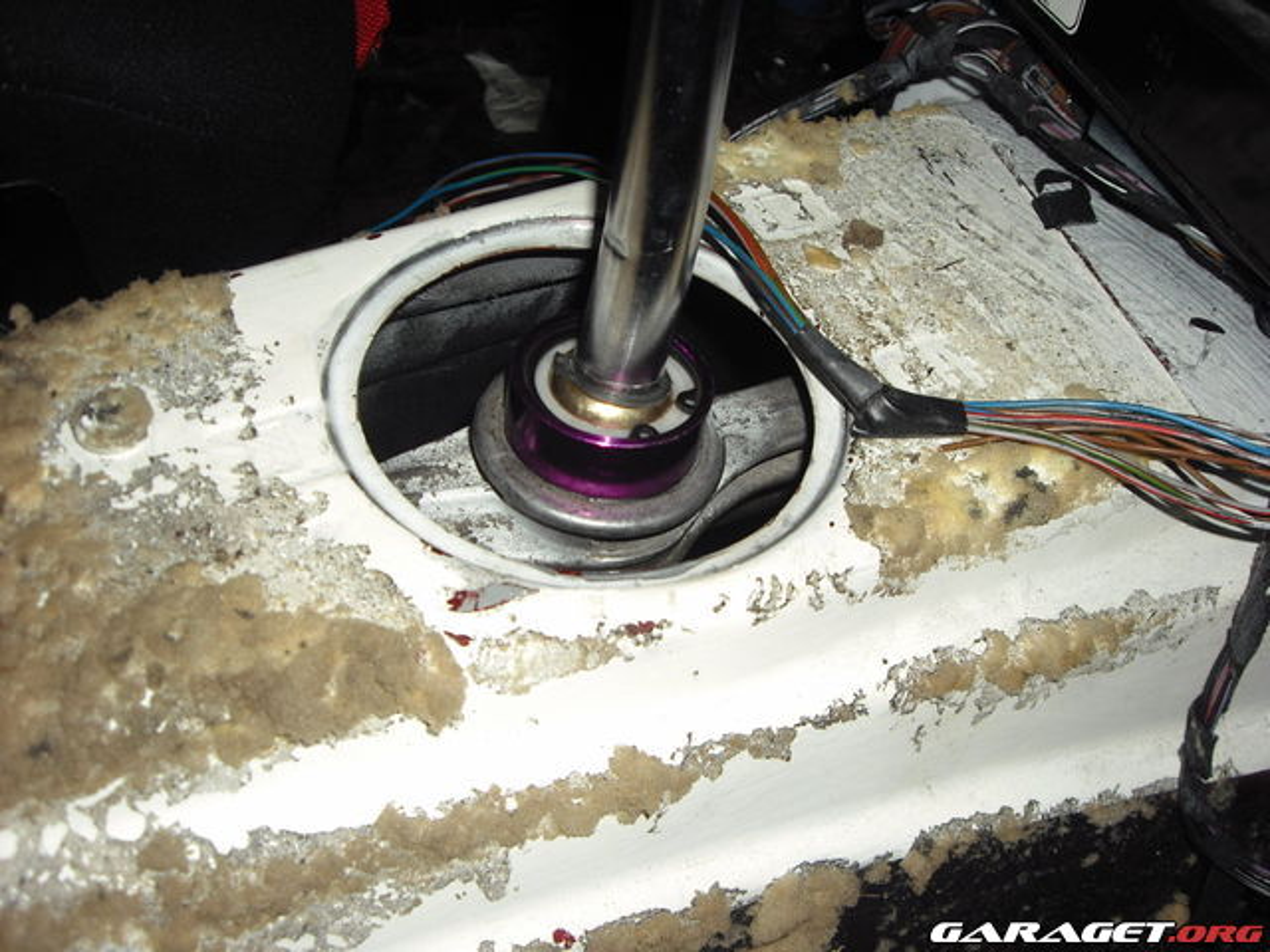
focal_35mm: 37
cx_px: 635
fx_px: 1357
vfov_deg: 38.7
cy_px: 476
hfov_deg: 50.1
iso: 100
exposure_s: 1/60
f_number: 2.7
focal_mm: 6.2
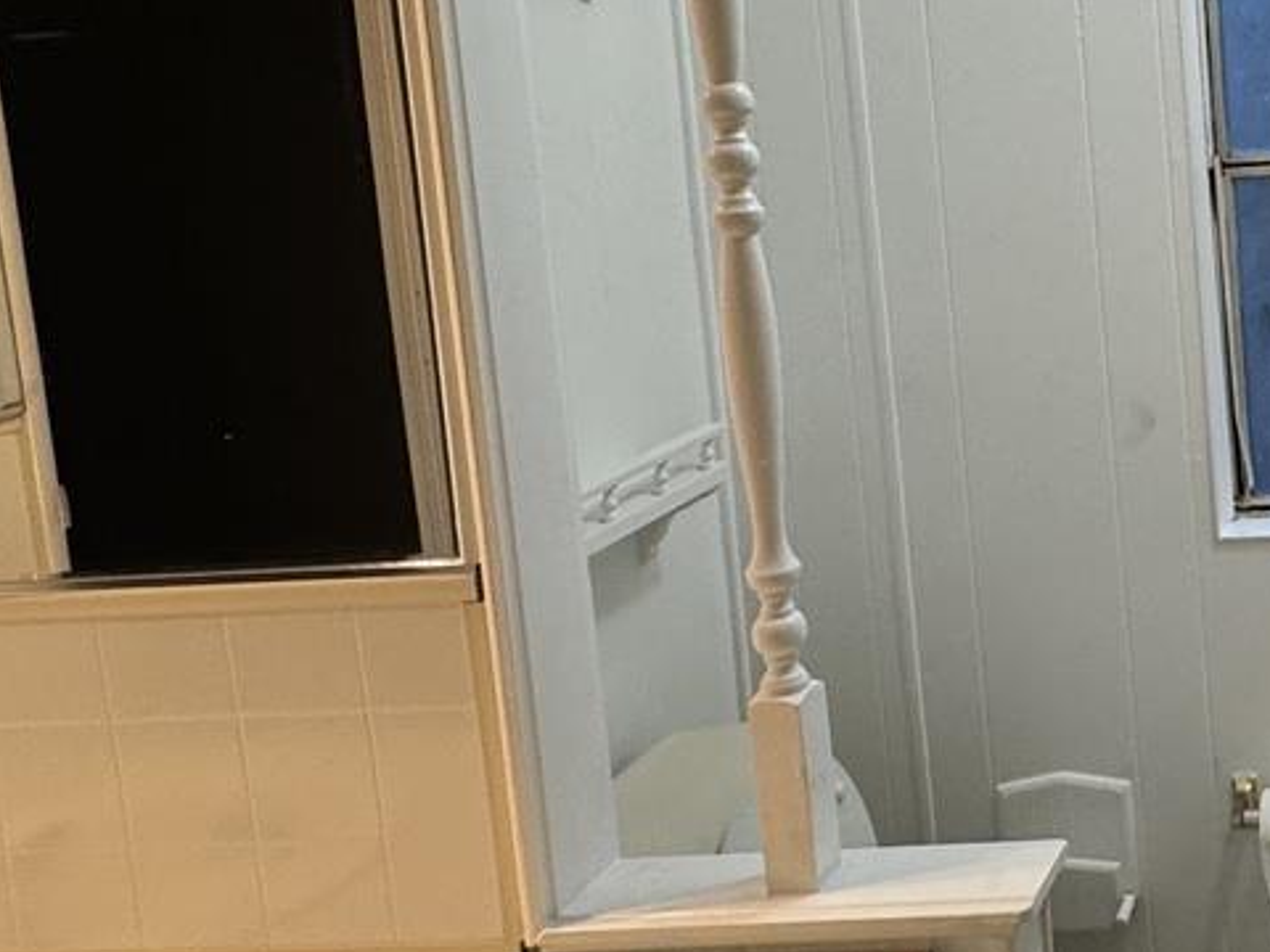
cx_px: 1434
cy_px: 175
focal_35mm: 42
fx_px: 1541
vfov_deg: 33.3
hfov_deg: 36.9
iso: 160
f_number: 2.2
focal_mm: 2.22
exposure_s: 1/120
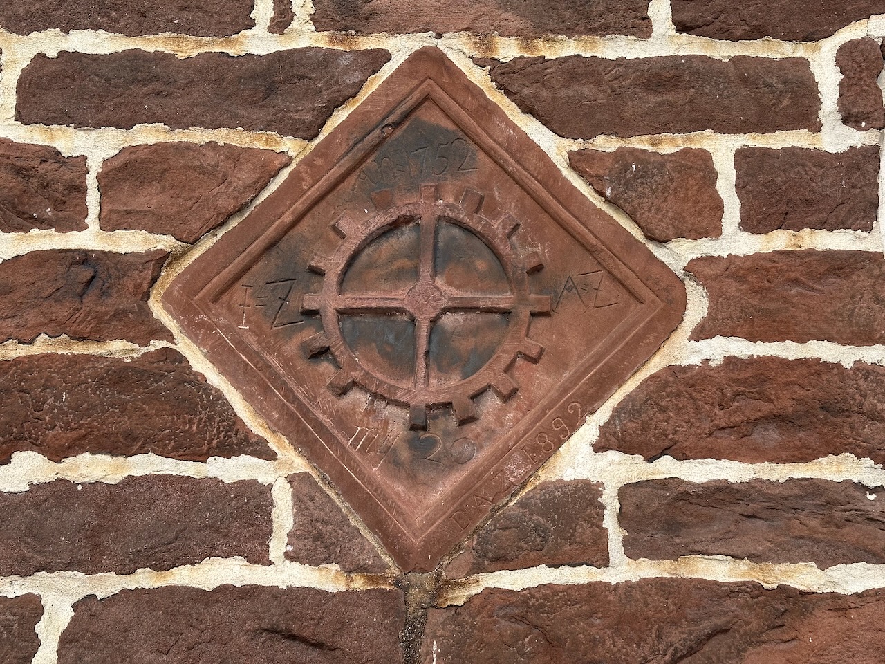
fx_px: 1227
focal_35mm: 48
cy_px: 332
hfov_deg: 39.7
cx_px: 442
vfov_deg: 30.3
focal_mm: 6.86
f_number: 1.78
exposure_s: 1/2976
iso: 64
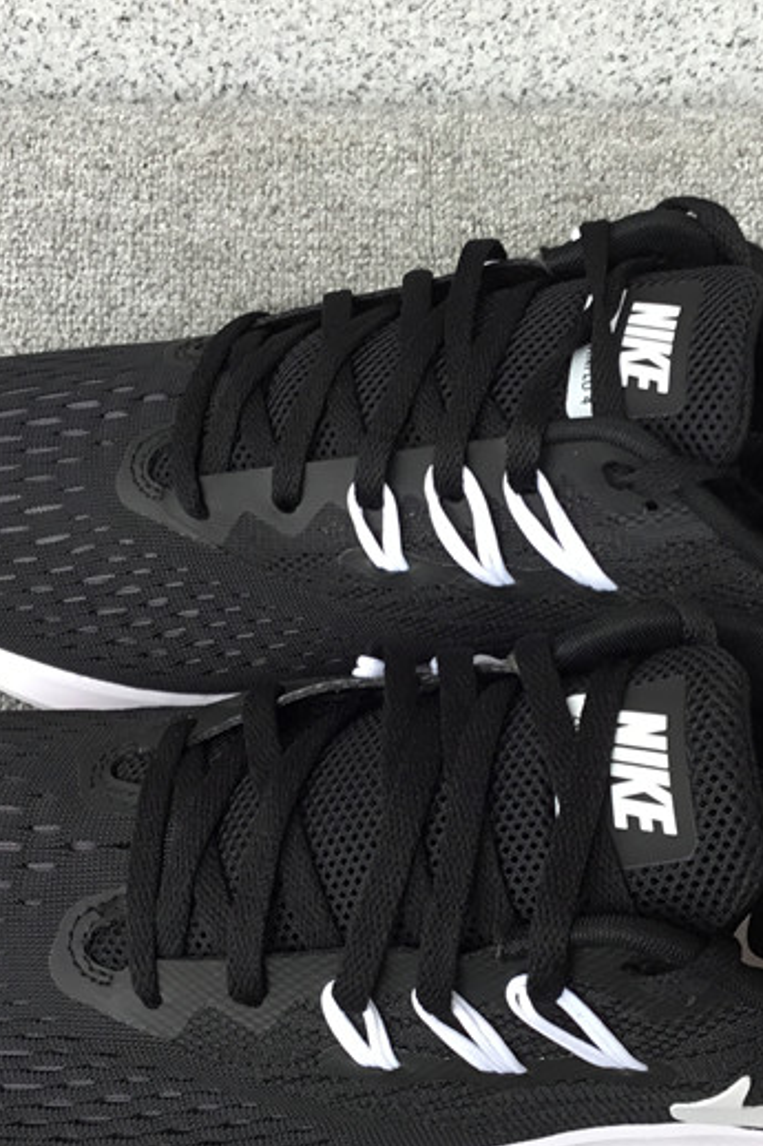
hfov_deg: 24.1
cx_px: 473
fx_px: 1781
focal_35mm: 56
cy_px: 658
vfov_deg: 35.6
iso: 40
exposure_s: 1/100
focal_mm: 3.3
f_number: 2.4
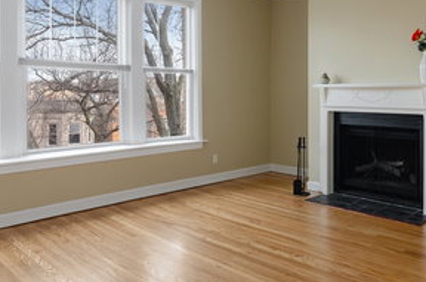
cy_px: 97
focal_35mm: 35
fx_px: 413
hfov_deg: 54.4
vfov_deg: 37.4
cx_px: 232
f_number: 8
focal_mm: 14
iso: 200
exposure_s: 1/10
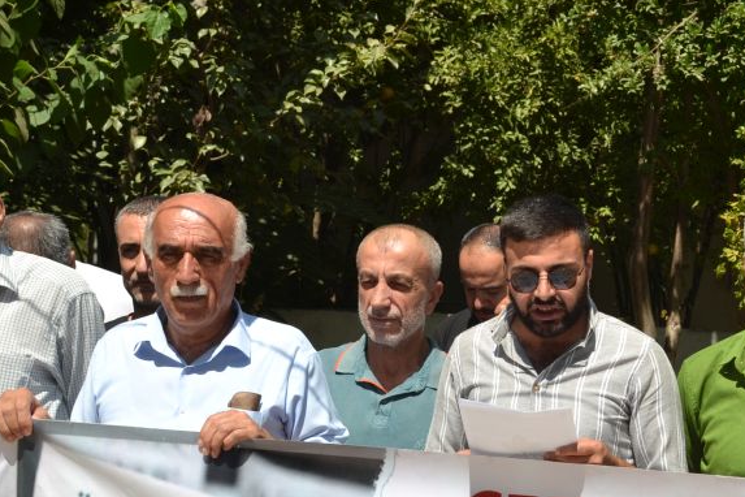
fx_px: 2047
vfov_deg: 13.8
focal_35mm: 99
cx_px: 673
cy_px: 320
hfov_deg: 20.2
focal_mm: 35
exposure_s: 1/200
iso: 100
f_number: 6.3
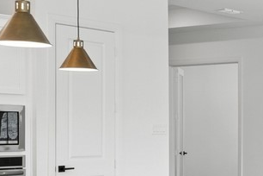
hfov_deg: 18.5
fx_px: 687
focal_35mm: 94
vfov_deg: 14.5
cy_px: 145
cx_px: 424
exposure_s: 1/5
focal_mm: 16
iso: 160
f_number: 9
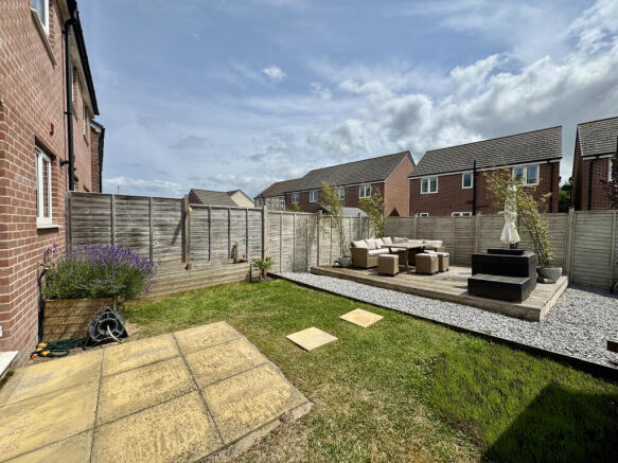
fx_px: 250
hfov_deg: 102.1
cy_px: 232
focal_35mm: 14
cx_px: 309
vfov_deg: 85.7
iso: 40
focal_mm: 2.22
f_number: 2.2
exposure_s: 1/3247
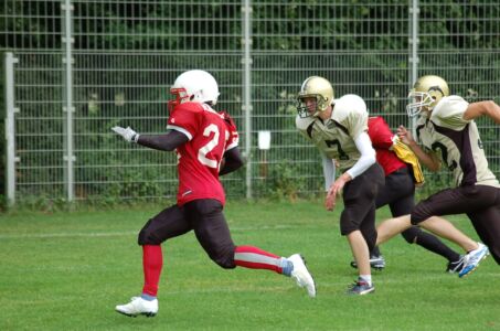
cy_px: 166
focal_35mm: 180
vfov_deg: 7.6
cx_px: 250
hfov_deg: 11.4
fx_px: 2495
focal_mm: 120
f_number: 4.2
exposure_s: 1/1000
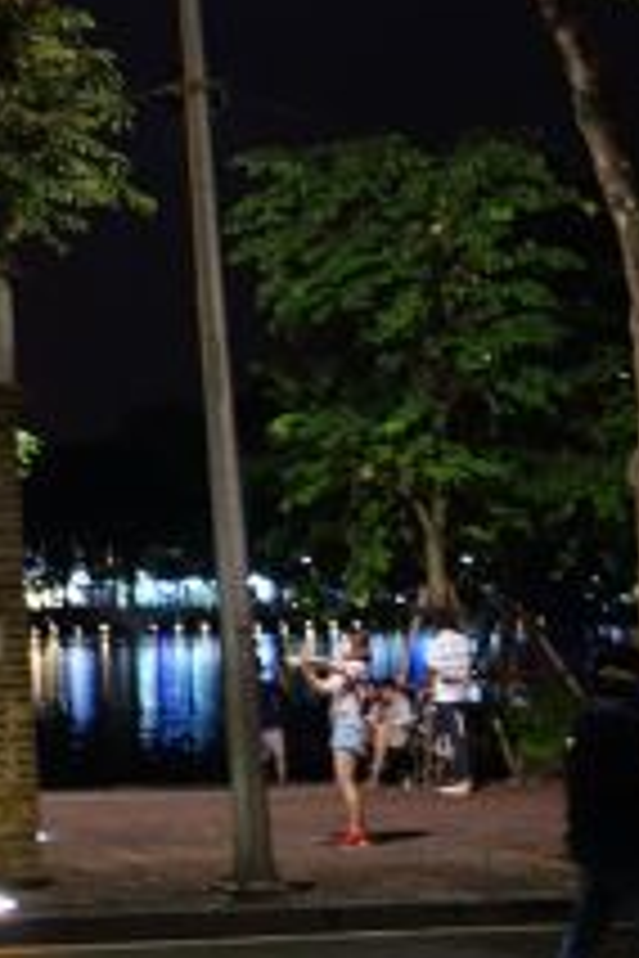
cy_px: 396
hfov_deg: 16.2
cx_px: -230
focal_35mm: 79
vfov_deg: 25.6
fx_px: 2103
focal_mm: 10.4
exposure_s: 1/30
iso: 500
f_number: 1.8
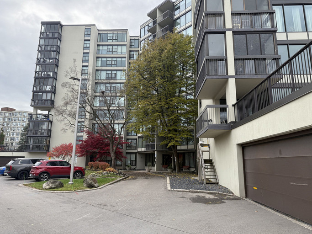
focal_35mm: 24
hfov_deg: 71.6
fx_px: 216
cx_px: 156
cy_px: 117
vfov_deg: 56.8
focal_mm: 6.76
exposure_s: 1/1271
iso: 100
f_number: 1.78
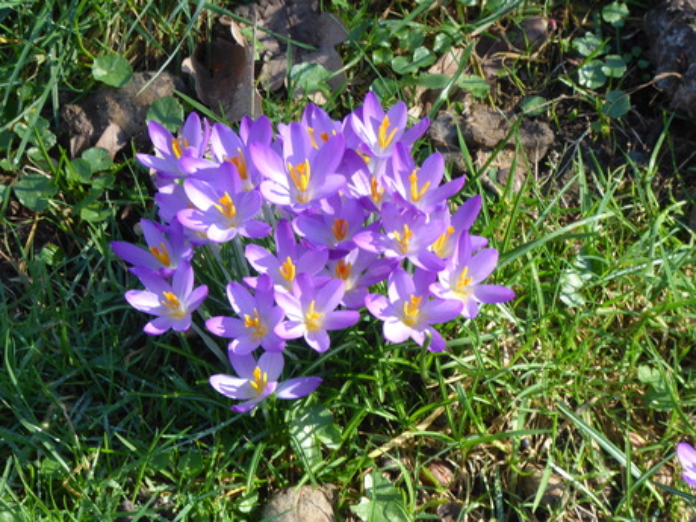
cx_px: 348
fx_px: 3559
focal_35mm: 177
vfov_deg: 8.4
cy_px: 261
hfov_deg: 11.2
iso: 125
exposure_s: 1/80
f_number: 5.5
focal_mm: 28.7
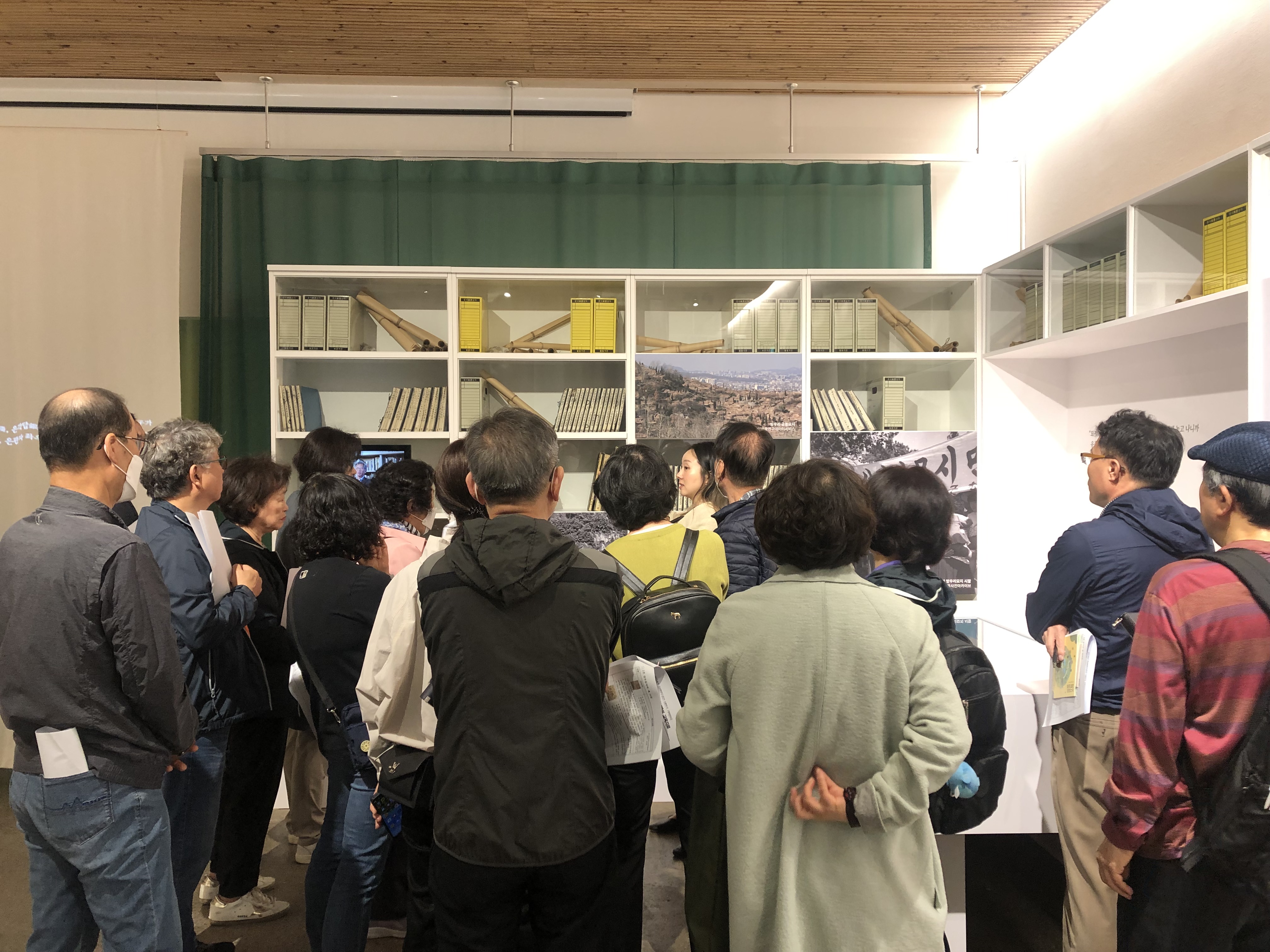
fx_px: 1027
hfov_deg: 63.4
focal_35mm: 28
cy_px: 476
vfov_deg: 49.7
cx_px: 635
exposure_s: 1/24
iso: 40
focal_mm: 4
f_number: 1.8
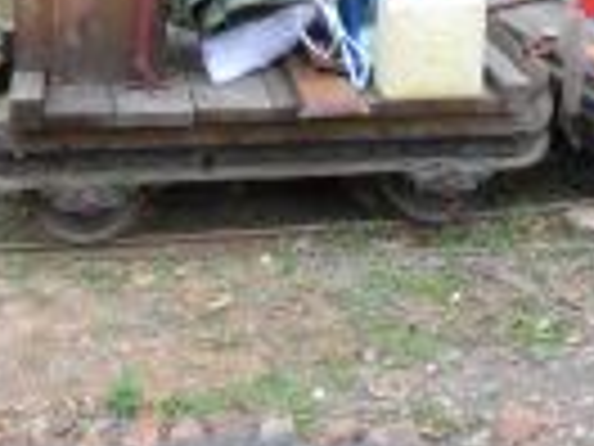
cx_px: 405
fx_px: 1356
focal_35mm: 79
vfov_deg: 17.1
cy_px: -189
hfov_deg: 24.6
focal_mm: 4.6
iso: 400
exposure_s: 1/200
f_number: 3.5
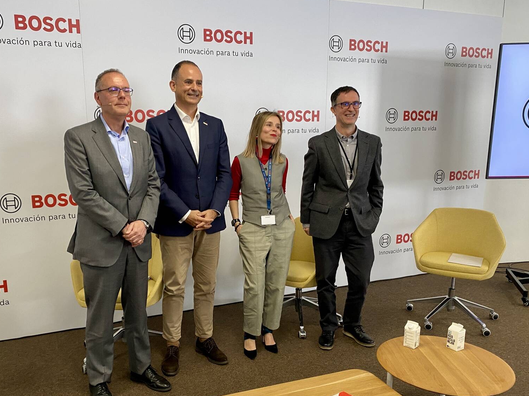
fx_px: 474
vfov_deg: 45.3
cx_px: 227
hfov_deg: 58.1
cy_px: 226
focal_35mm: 31
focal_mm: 4.25
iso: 125
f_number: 1.8
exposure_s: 1/91
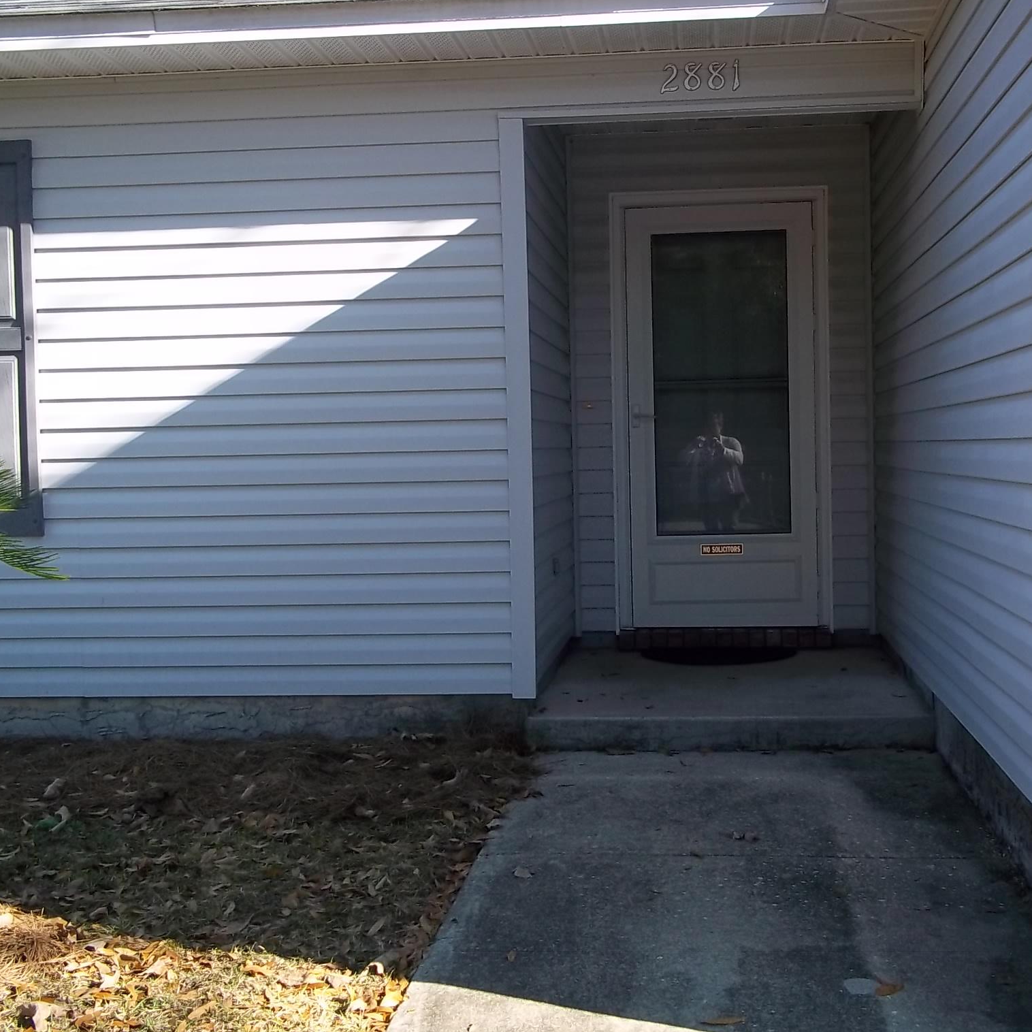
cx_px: 571
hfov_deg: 39.1
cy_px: 515
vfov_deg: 39.2
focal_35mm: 43
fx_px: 1450
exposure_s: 1/200
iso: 80
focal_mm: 6.5
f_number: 3.1
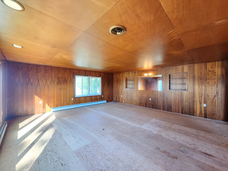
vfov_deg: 89.9
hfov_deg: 106.2
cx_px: 114
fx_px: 86
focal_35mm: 13
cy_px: 86
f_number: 2.2
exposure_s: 1/60
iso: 250
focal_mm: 2.2
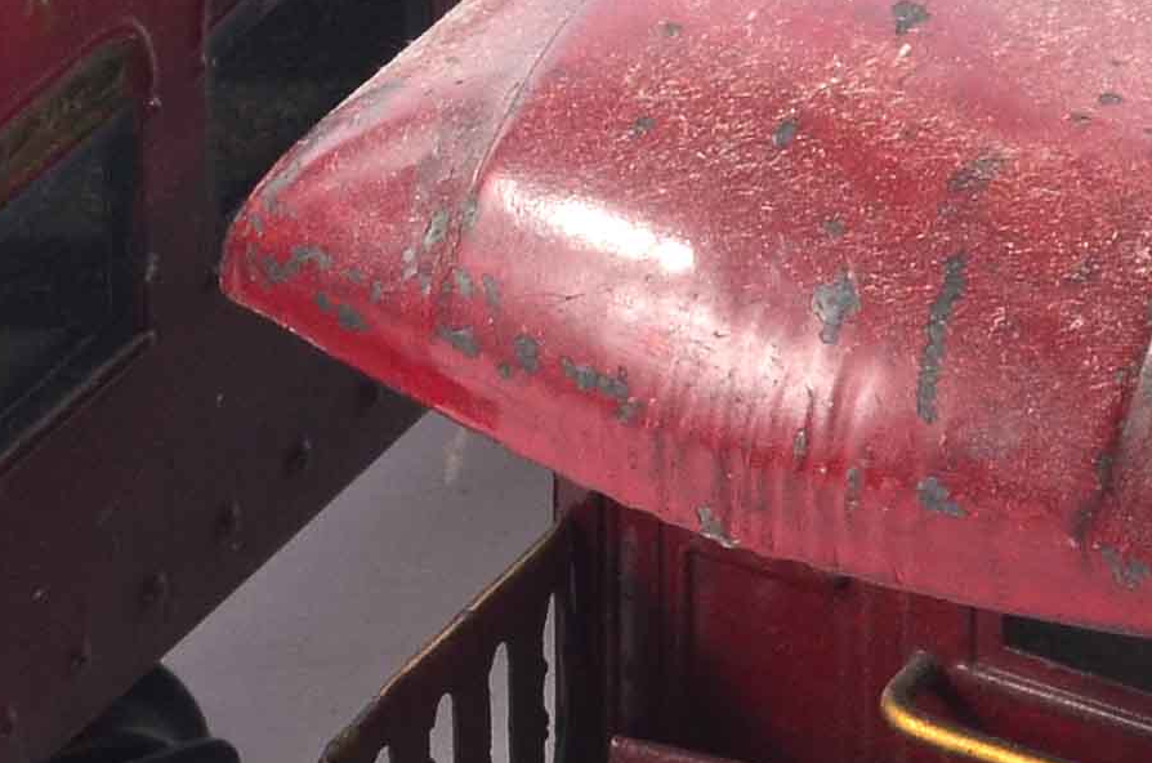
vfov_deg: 3.0
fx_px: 14521
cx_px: 834
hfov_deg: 4.5
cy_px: -5
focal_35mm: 455
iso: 400
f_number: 18
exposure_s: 1/80
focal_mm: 55
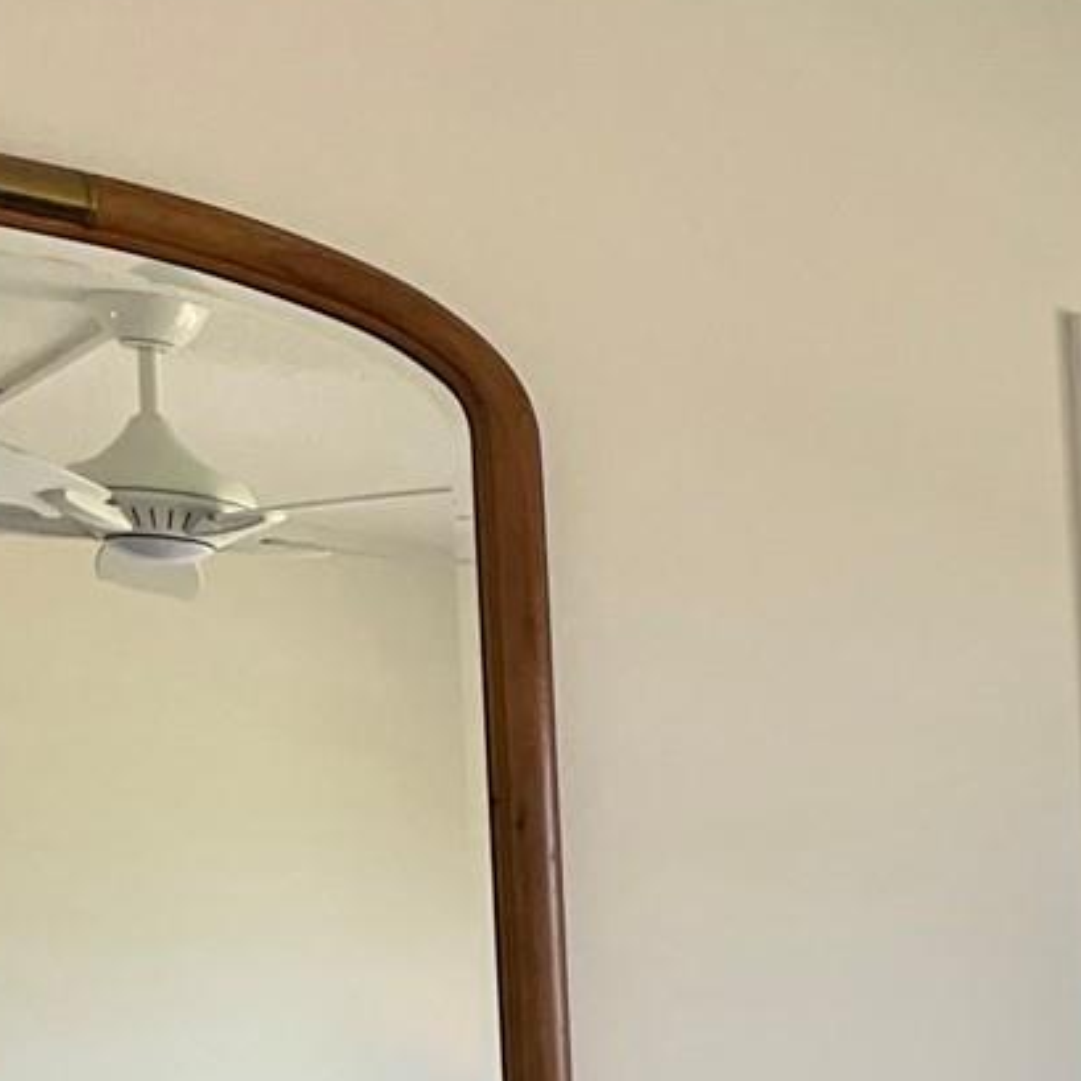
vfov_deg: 17.6
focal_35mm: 90
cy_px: 1549
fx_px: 3180
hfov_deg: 15.8
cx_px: 2077
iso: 80
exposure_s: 1/222
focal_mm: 5.7
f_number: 1.5
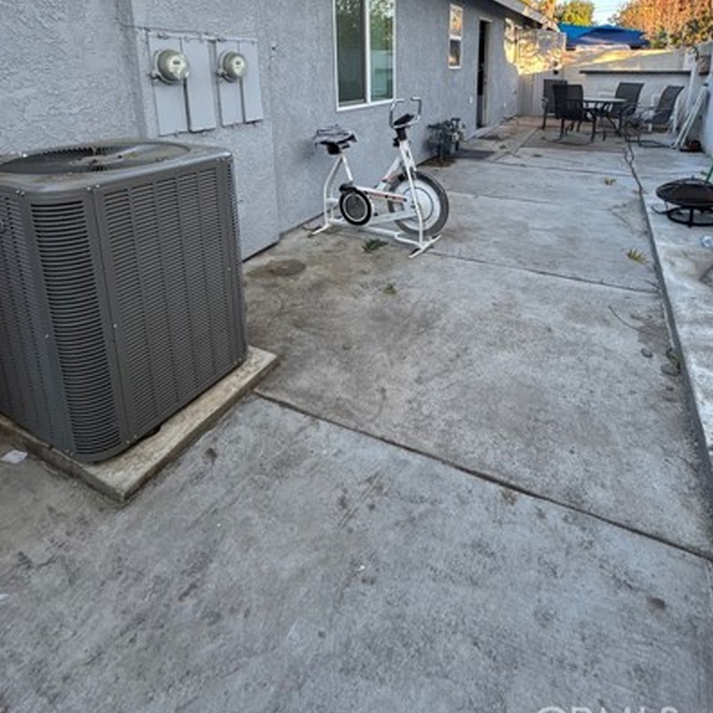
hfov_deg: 74.5
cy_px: 173
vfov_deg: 69.6
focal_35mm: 20
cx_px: 403
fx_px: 466
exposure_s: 1/99
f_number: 2.2
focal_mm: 2.22
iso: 50
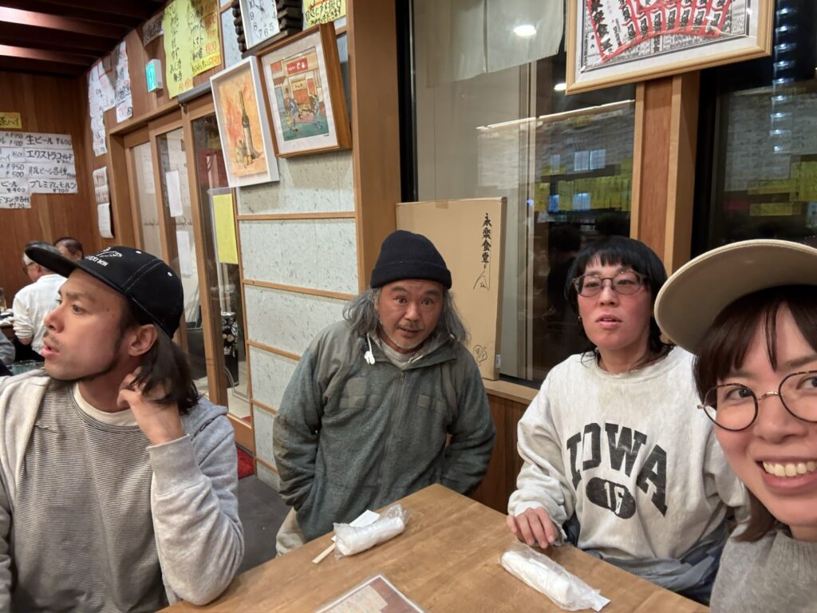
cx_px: 408
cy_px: 306
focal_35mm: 23
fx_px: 543
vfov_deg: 58.9
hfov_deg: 73.9
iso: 250
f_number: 1.9
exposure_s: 1/33
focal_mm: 2.69
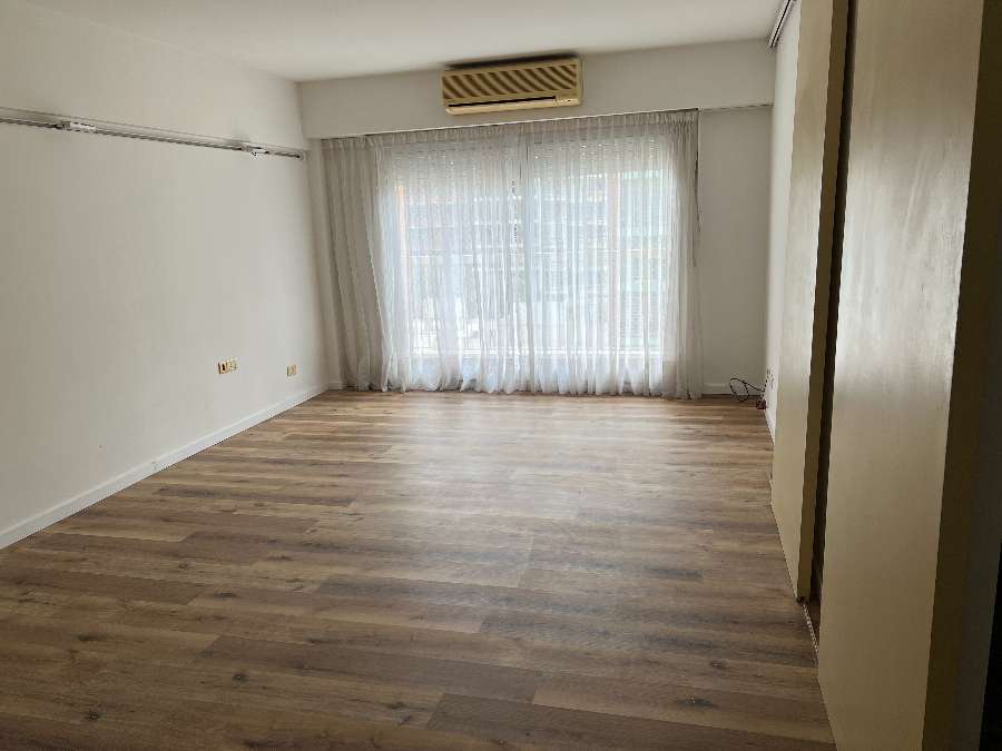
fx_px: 753
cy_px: 376
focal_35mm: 26
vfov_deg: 53.1
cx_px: 501
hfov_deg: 67.3
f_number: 1.5
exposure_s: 1/287
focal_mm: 5.7
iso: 40
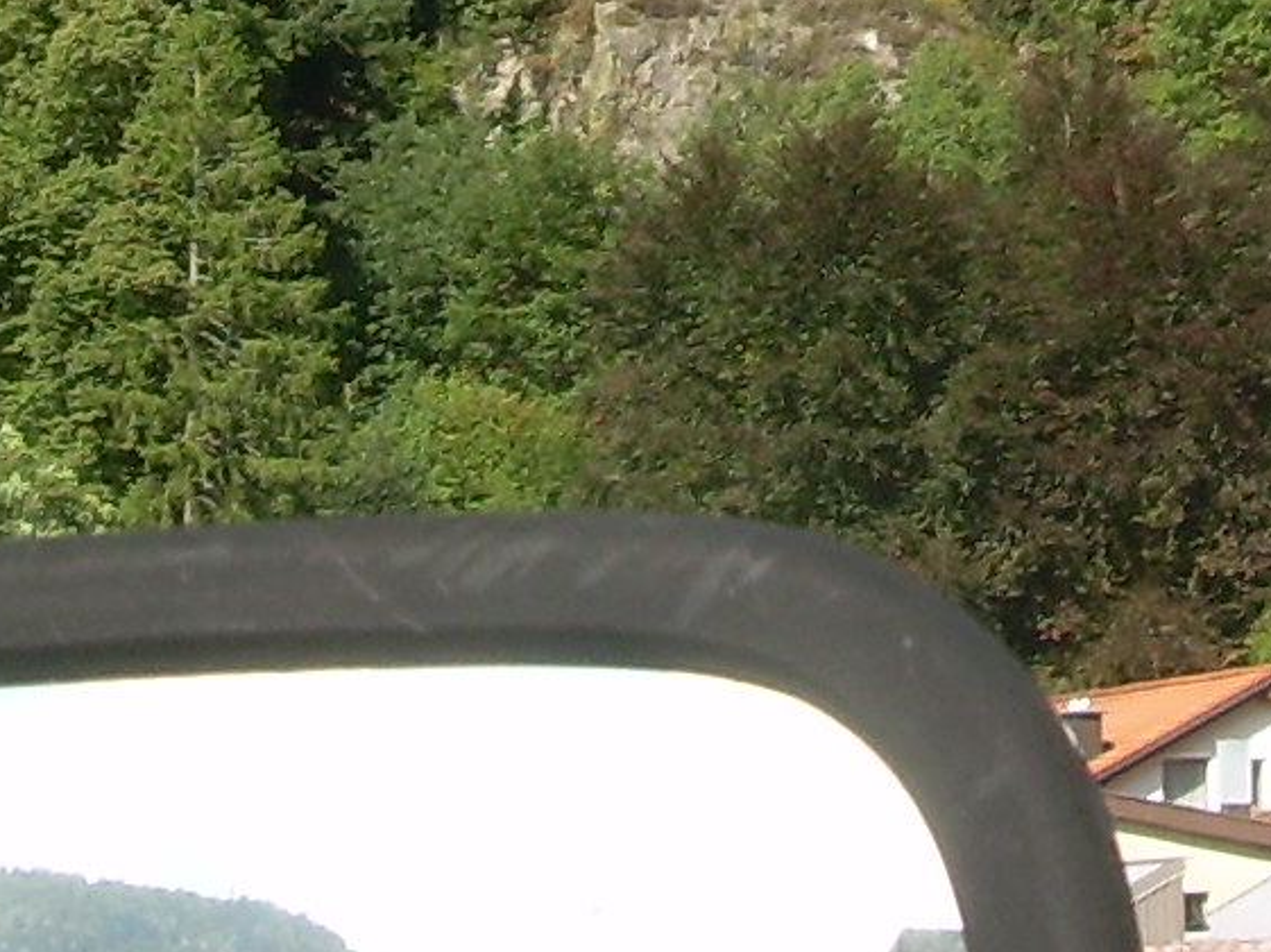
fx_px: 5651
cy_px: -580
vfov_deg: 9.3
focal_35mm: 154
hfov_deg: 12.8
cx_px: 741
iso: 50
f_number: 4.6
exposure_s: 1/229
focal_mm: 6.3
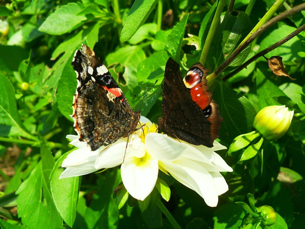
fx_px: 308
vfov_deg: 40.7
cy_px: 114
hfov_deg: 52.6
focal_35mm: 35
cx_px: 152
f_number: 8.9
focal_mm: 6.2
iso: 100
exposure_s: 1/90
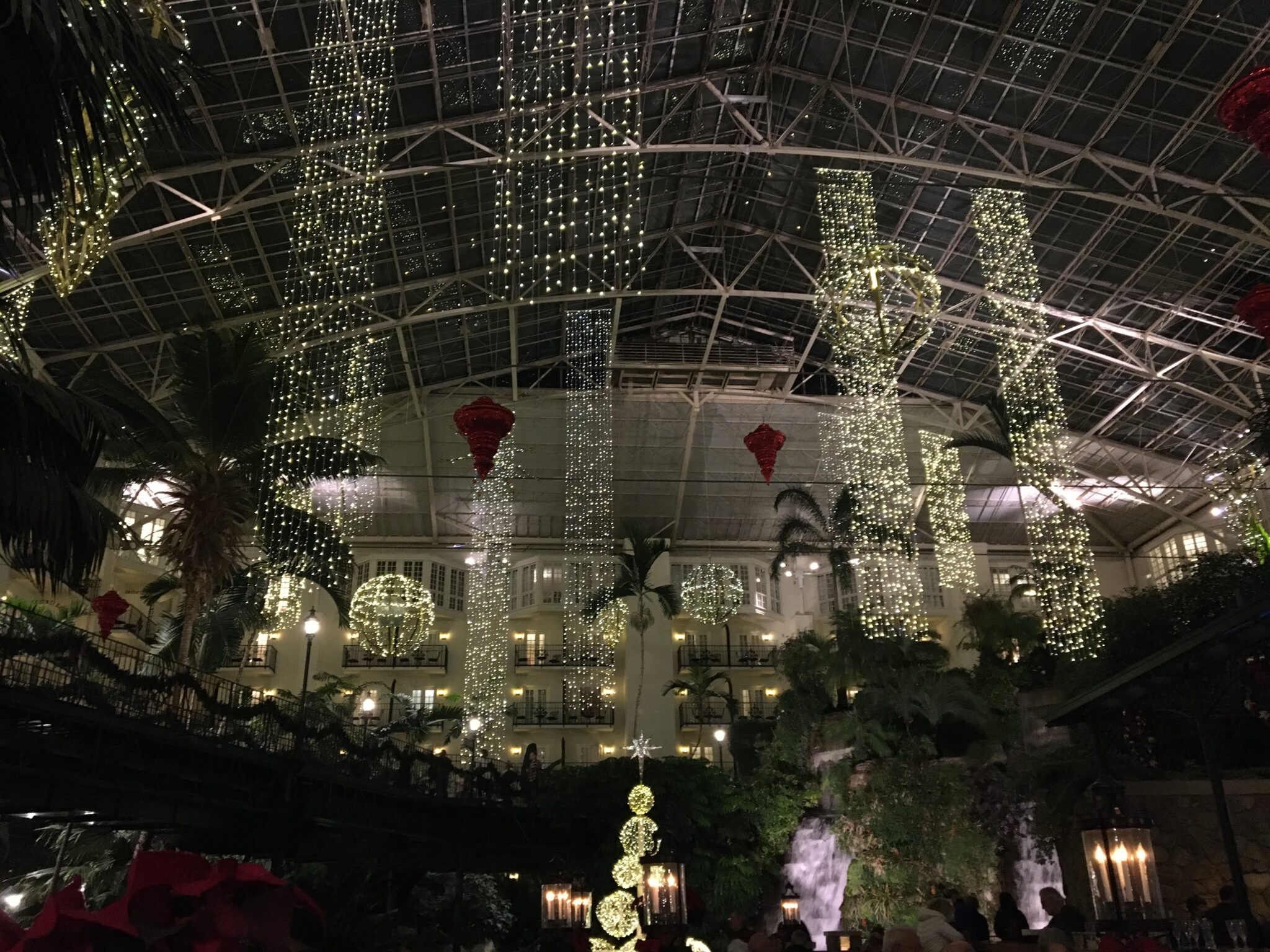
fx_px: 1064
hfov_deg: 61.7
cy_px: 476
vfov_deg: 48.2
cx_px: 635
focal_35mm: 29
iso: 200
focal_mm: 4.15
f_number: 2.2
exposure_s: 1/15
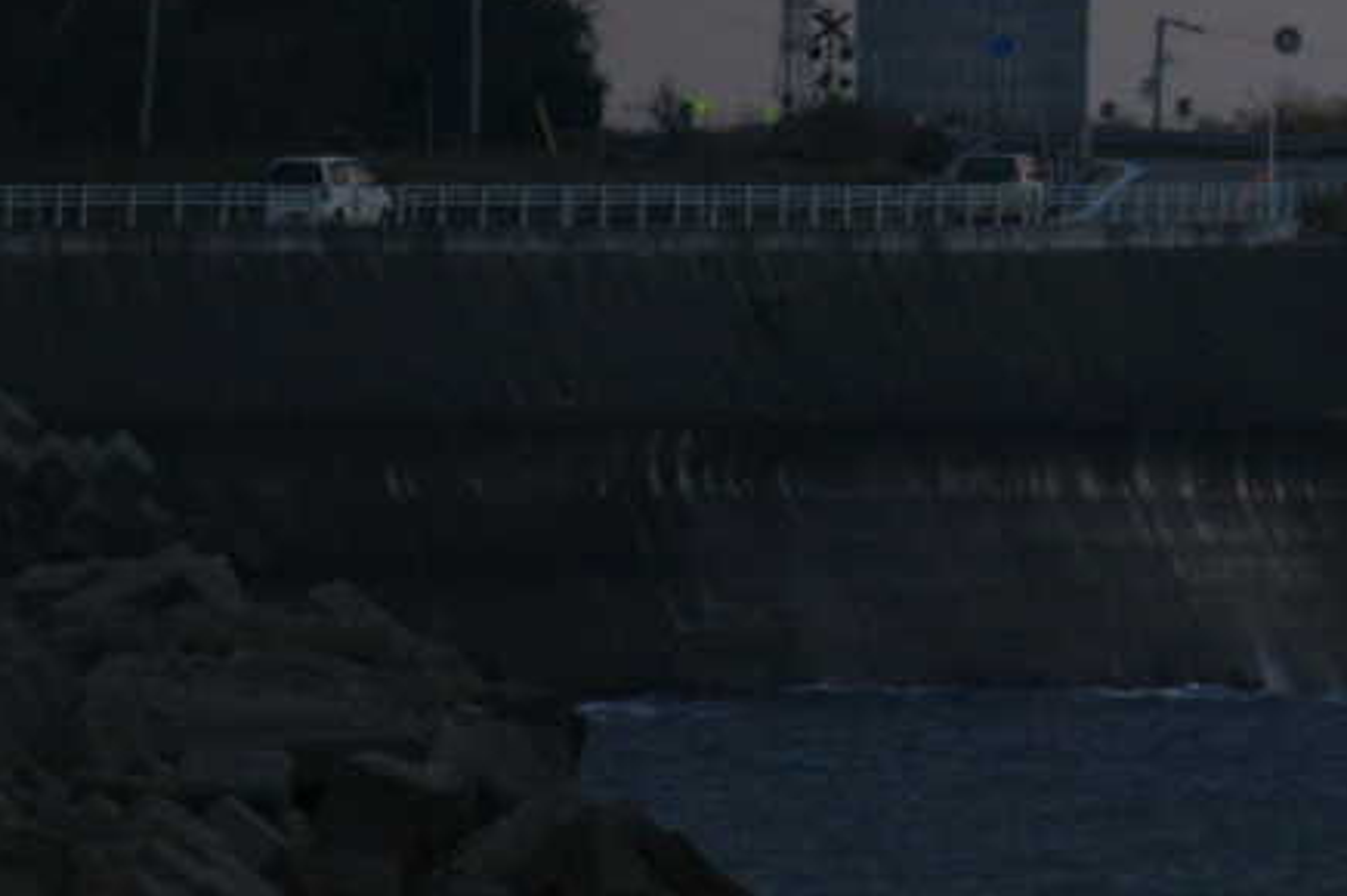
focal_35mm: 1057
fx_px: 39518
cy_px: -148
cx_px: 1421
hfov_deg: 2.0
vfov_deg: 1.3
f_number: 5.6
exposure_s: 1/500
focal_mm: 300
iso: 1000
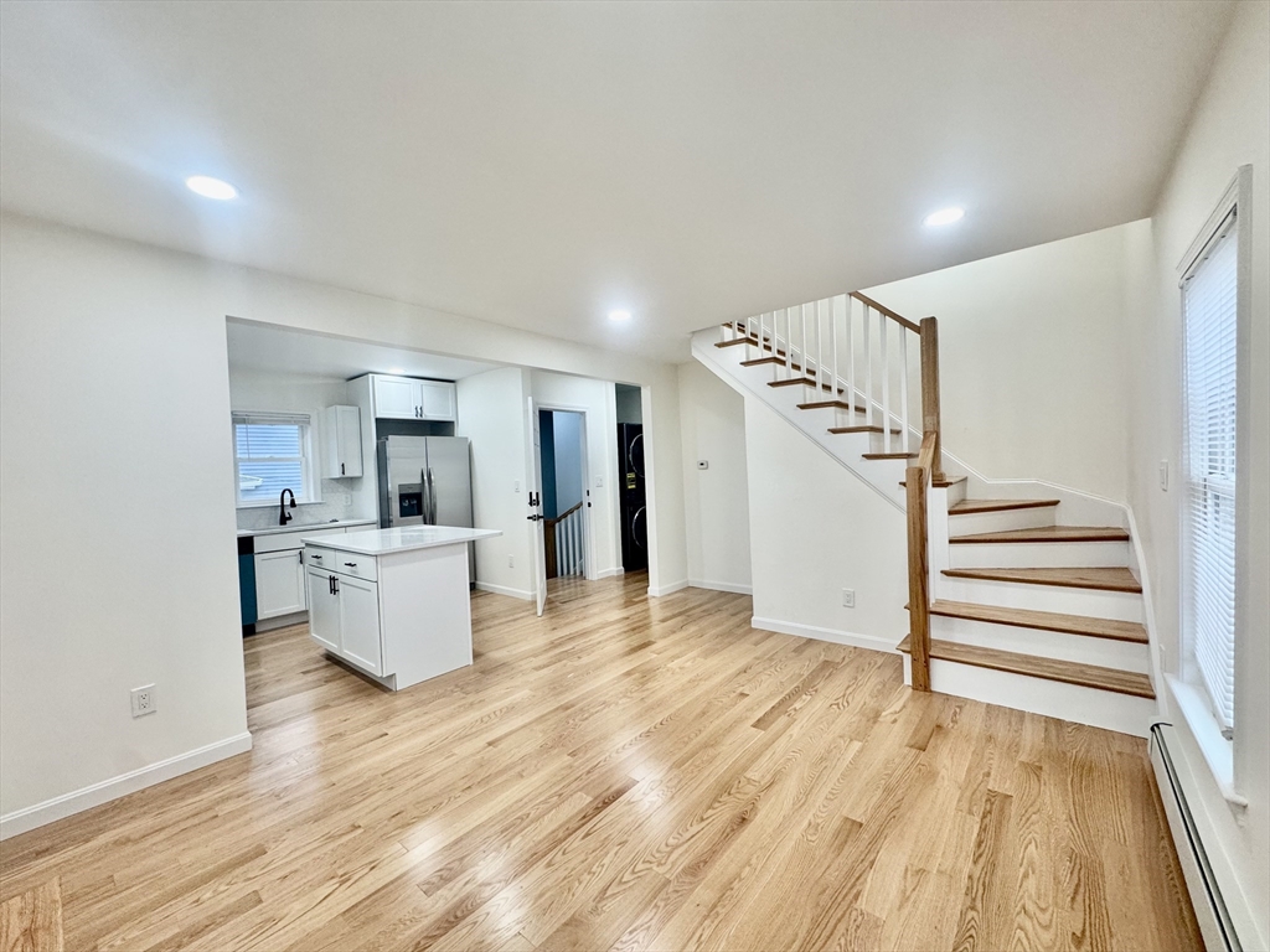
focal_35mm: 14
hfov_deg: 102.1
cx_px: 635
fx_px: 514
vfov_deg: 85.7
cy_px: 476
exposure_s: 1/120
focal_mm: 2.22
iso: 160
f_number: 2.2
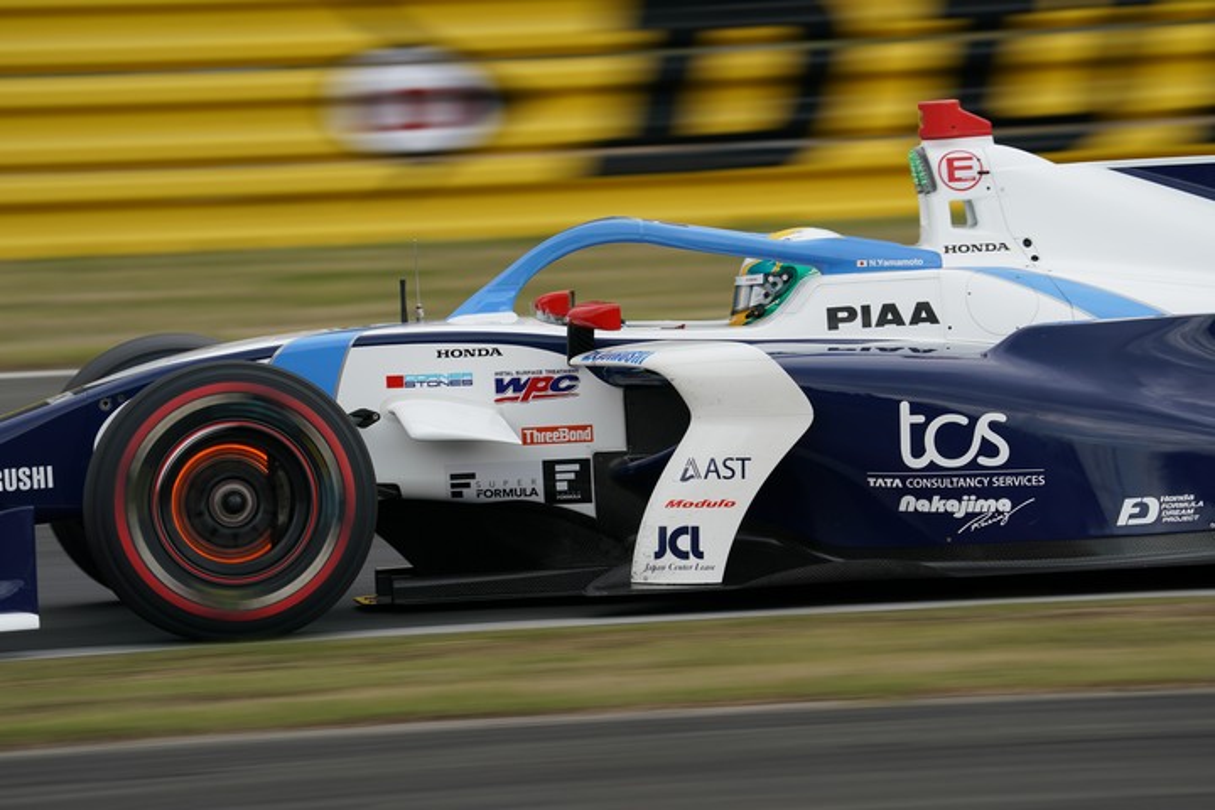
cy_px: 405
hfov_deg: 5.5
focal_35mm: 374
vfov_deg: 3.7
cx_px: 608
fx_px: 12622
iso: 200
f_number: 10
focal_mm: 374
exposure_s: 1/200
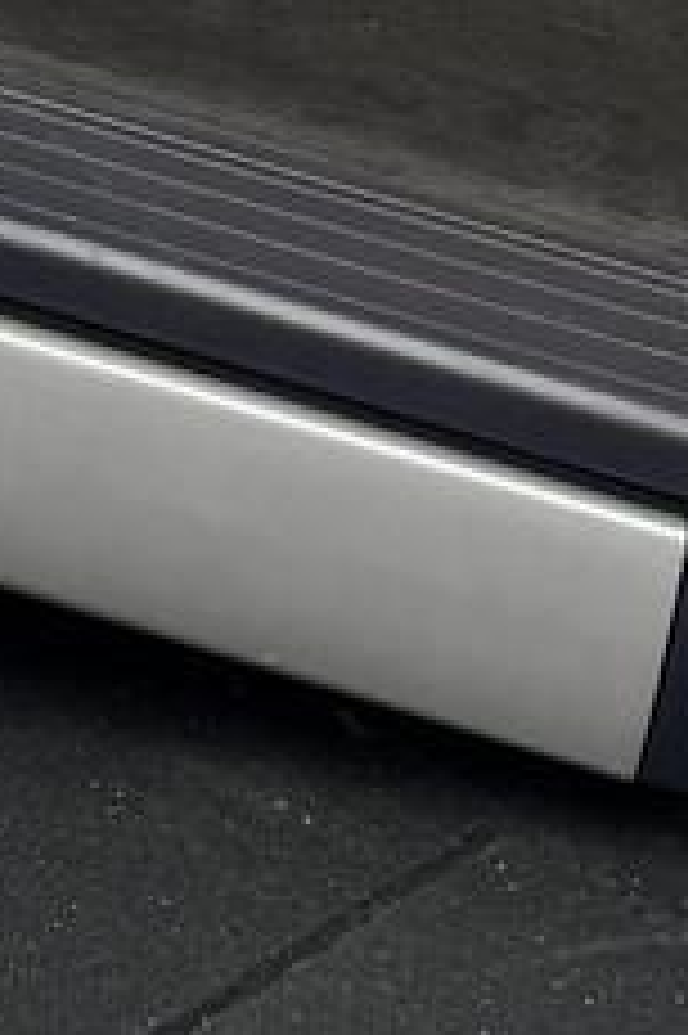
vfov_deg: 10.3
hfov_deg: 7.5
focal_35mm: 163
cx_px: -1243
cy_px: -1742
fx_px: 4679
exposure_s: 1/100
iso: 80
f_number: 1.78
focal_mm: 6.76
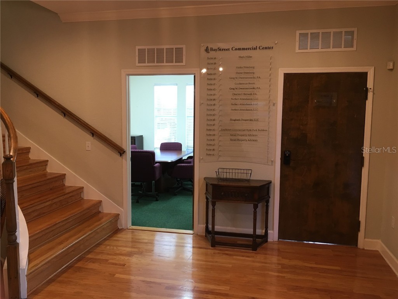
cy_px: 150
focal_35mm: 29
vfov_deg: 48.2
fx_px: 333
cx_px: 199
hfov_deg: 61.7
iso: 80
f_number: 2.2
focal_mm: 4.15
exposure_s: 1/30
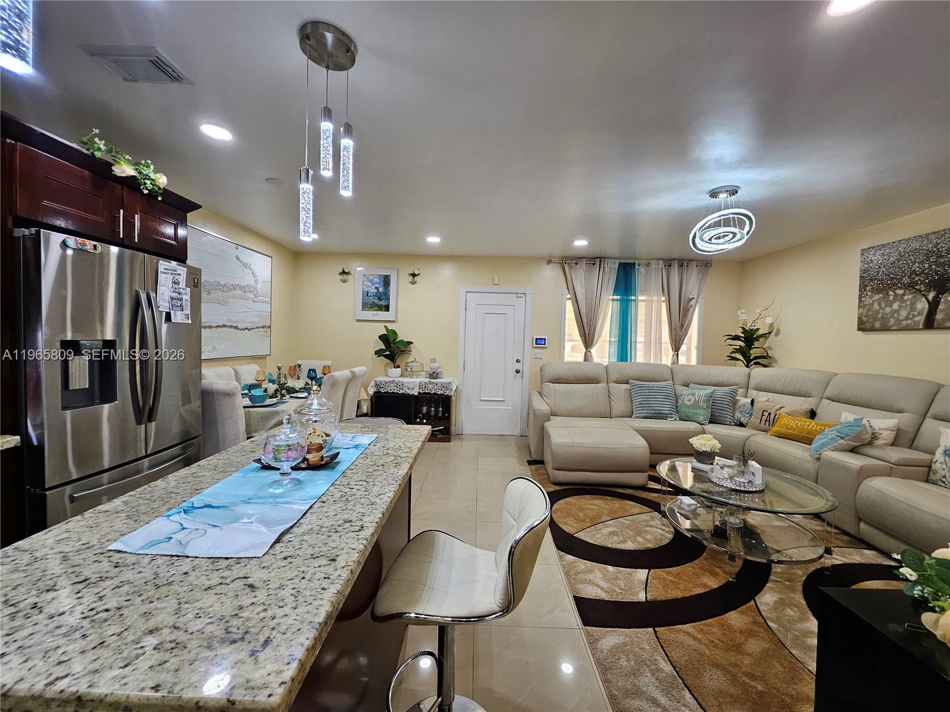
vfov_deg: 89.9
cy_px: 356
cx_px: 475
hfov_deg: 106.2
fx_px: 357
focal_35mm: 13
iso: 125
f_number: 2.2
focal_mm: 1.74
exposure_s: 1/60
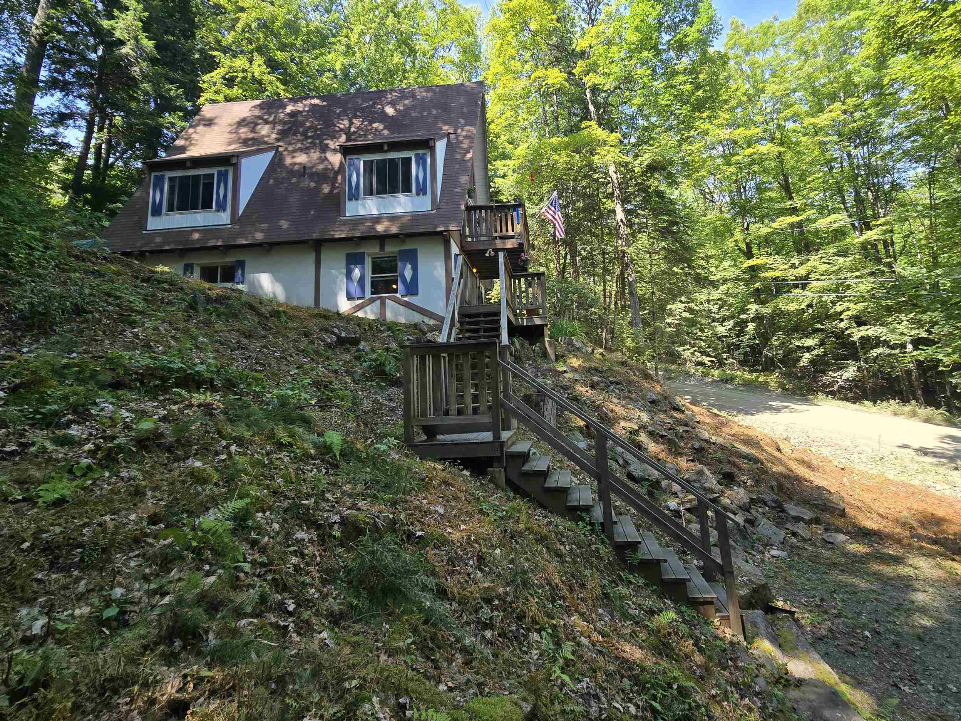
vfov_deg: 77.6
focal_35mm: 16
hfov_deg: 94.3
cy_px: 306
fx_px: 444
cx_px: 517
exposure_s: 1/385
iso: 50
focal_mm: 2.2
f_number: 2.2
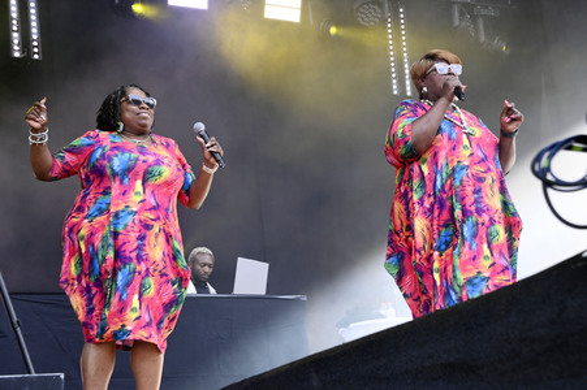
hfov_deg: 28.1
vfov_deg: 18.9
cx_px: 294
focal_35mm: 72
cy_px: 195
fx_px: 1173
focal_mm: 72
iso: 800
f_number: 7.1
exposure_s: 1/200
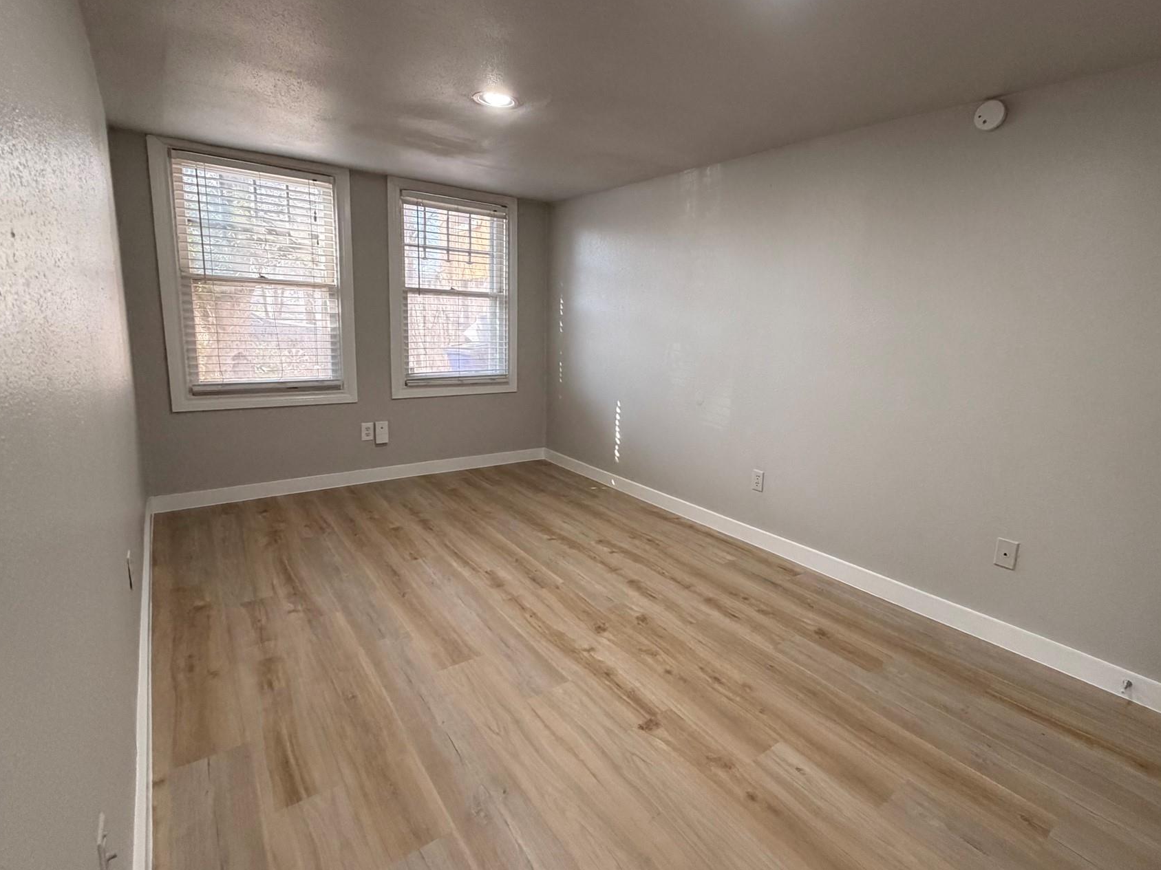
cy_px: 410
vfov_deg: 74.7
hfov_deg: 90.8
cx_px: 630
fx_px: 570
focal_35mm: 17
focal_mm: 2.22
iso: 400
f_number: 2.2
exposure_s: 1/60
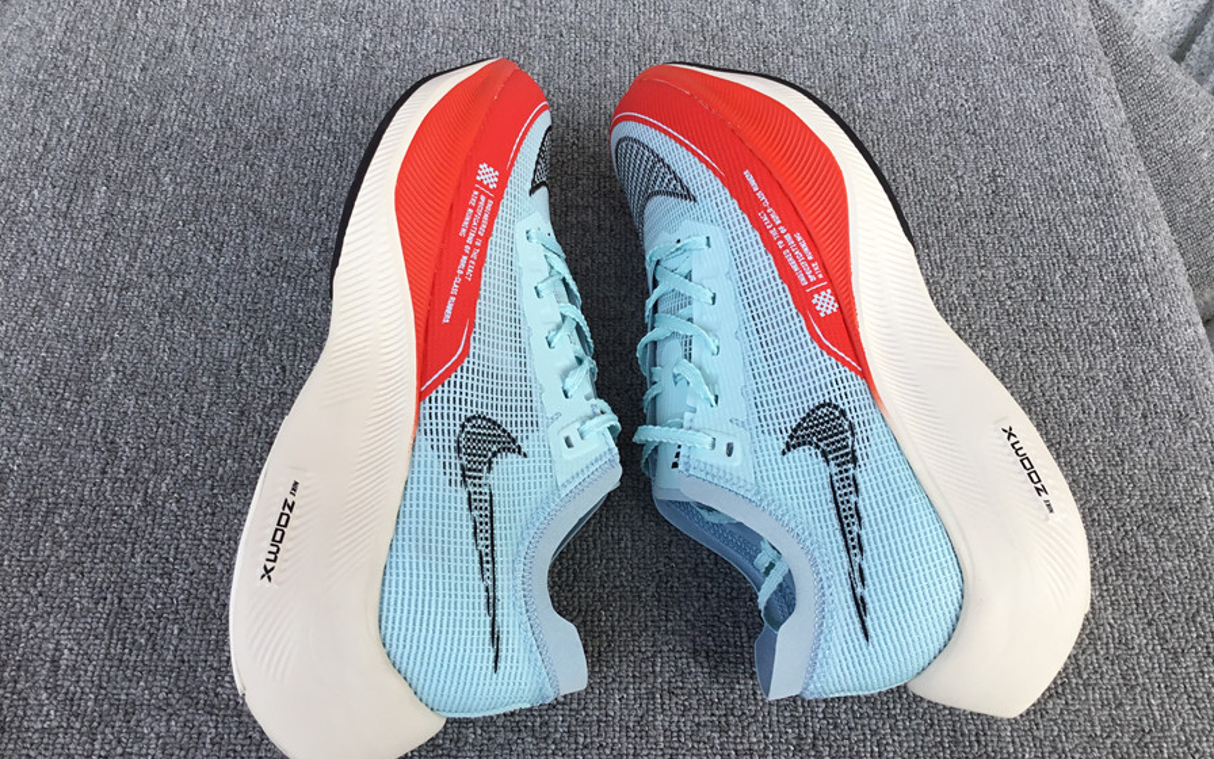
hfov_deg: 58.1
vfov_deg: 38.3
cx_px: 606
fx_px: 1092
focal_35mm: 33
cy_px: 395
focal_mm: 3.3
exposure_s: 1/337
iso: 25
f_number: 2.4
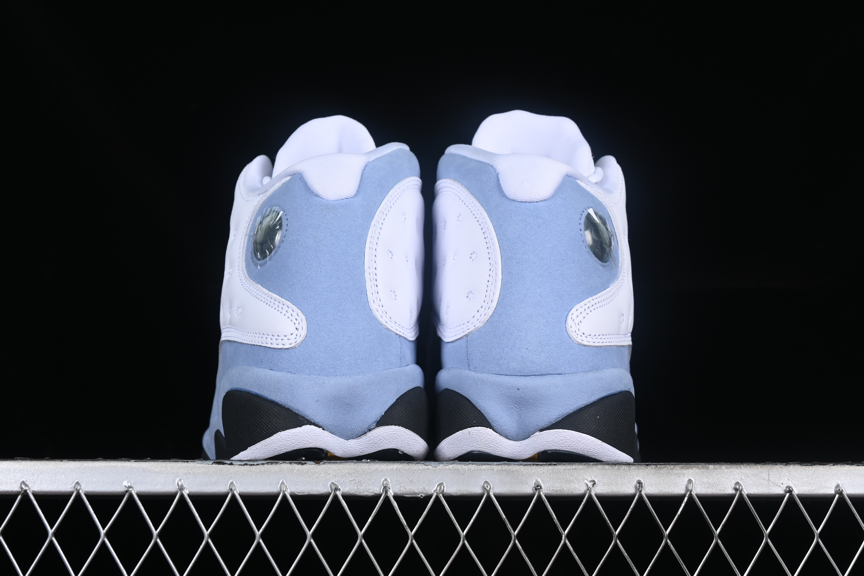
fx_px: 1800
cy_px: 288
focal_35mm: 75
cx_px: 432
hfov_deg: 27.0
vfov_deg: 18.2
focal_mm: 50
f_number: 8
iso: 160
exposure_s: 1/80
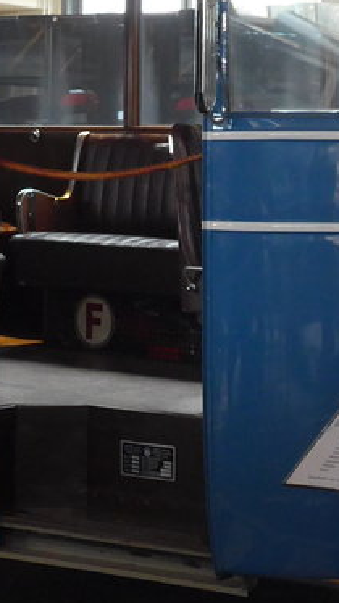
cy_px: 242
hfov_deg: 9.6
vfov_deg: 17.0
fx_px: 2016
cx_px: 203
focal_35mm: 126
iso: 400
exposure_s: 1/60
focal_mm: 7.5
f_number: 2.4
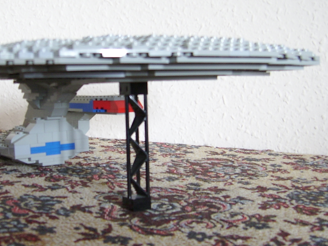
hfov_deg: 33.4
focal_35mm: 57
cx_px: 103
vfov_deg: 25.7
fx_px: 540
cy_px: 126
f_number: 2.8
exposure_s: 1/6
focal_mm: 5.95
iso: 100
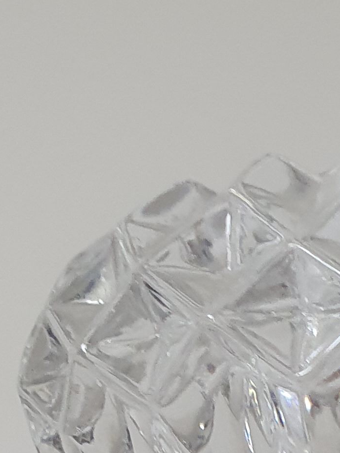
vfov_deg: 14.4
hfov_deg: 13.0
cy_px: 910
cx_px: 272
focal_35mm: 113
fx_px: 1480
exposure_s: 1/50
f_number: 2.4
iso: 200
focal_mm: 4.32
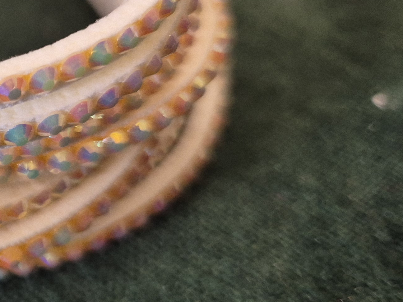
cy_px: 139
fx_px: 827
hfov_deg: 22.5
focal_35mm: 71
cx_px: -200
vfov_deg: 20.7
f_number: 1.8
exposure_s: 1/100
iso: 200
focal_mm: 5.4
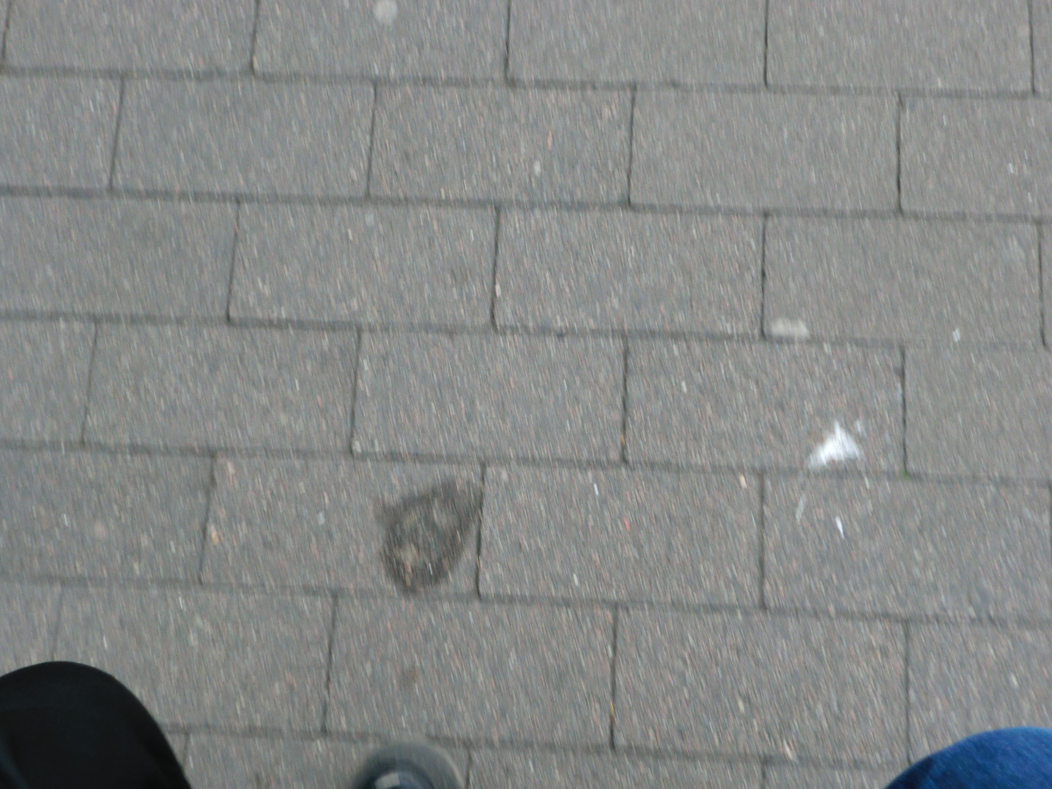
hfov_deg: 42.1
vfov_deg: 32.2
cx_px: 526
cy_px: 394
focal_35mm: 45
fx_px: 1368
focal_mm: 8.2
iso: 125
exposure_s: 1/250
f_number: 4.3
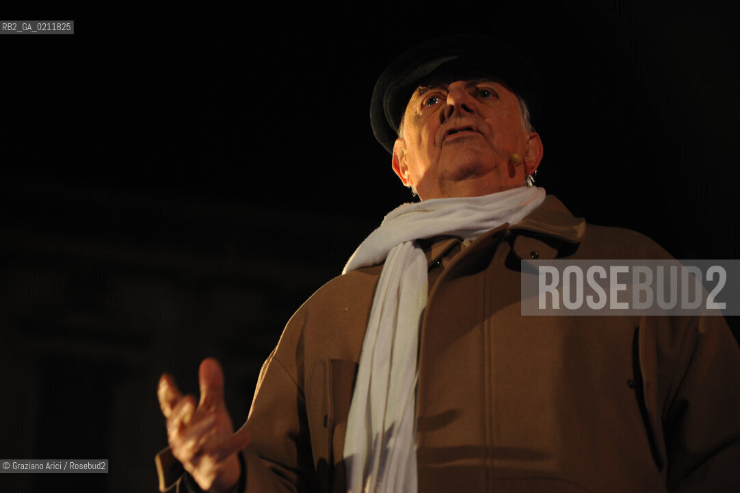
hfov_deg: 20.0
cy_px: 246
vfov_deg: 13.4
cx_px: 370
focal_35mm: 102
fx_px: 2095
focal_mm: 102
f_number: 4
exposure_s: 1/125
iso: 1600
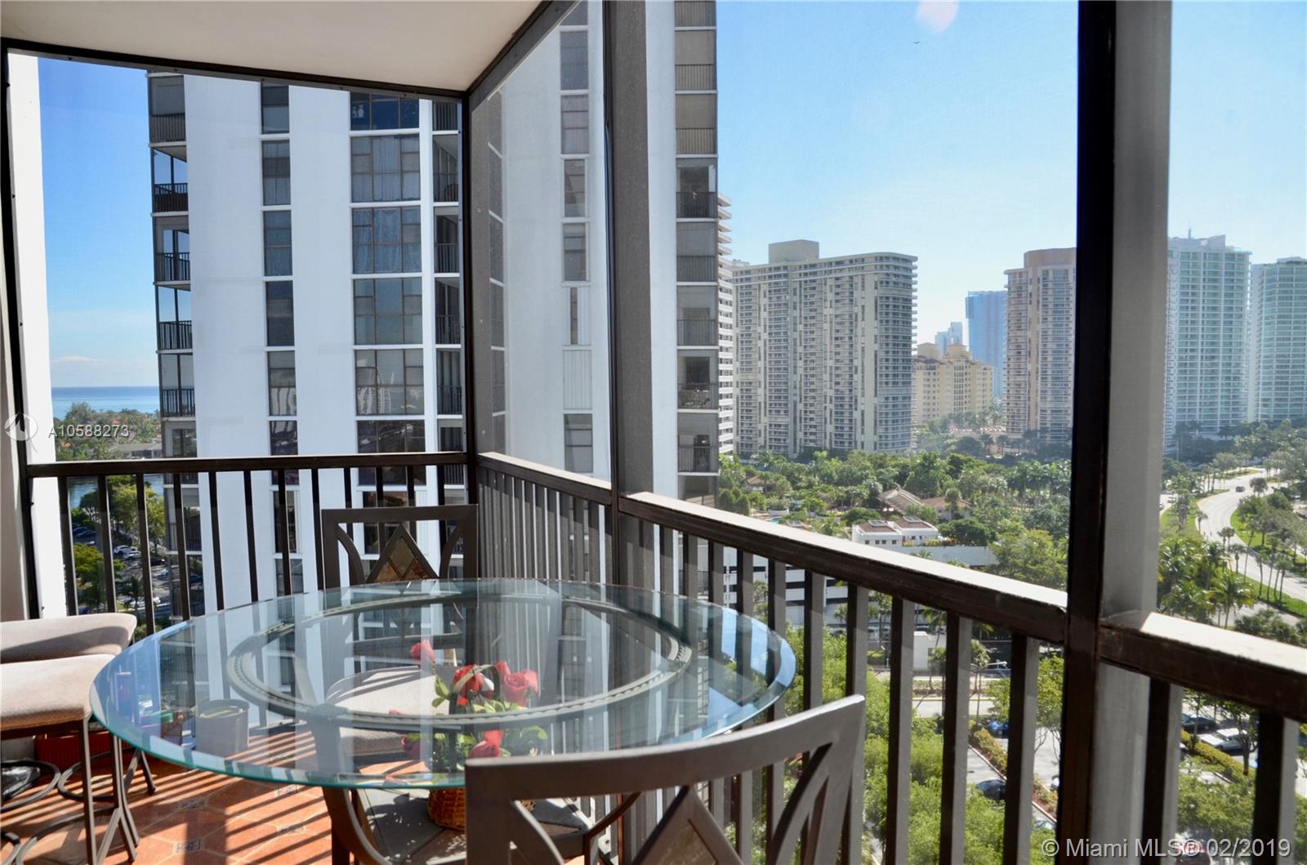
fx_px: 869
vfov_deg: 52.9
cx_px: 654
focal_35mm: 24
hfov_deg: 73.9
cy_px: 432
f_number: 8
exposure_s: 1/250
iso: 200
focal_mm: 16
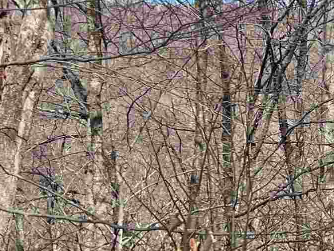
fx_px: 1148
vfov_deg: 12.4
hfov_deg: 15.7
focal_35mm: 119
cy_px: 135
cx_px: 445
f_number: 1.6
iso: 50
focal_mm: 5.1
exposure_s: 1/1389
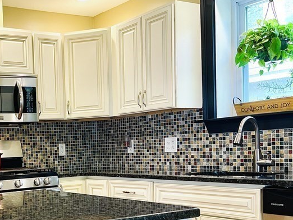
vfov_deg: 28.0
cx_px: 12
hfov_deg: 34.7
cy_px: 173
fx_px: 432
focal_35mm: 51
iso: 100
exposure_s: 1/60
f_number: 1.6
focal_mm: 5.1
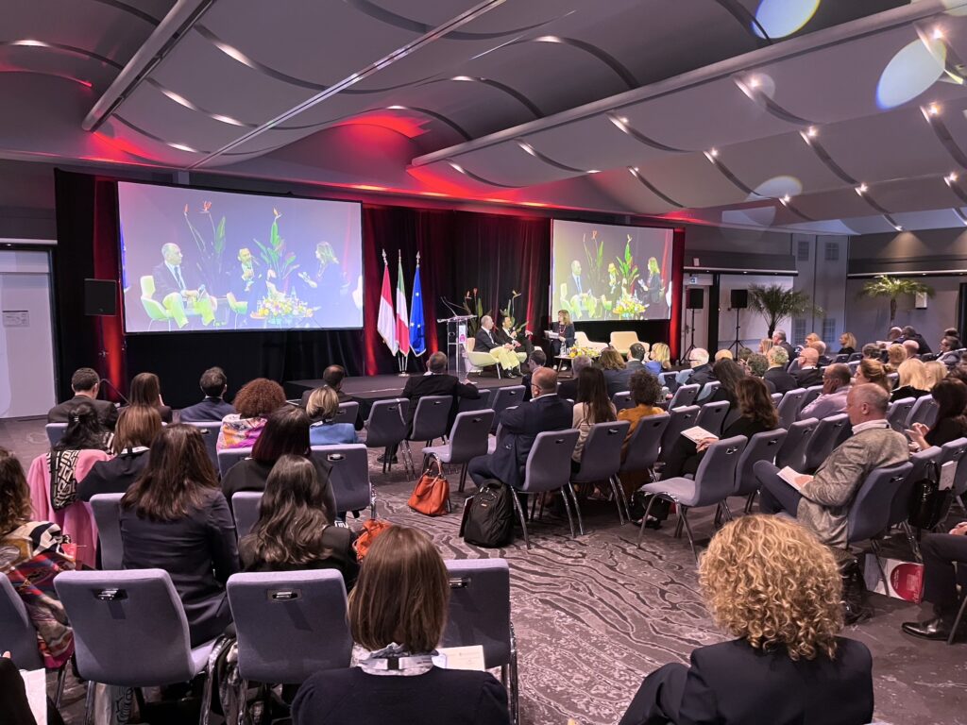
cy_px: 362
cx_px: 484
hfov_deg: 67.3
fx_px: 726
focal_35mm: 26
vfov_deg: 53.1
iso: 500
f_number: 1.6
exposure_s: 1/33
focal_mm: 5.1
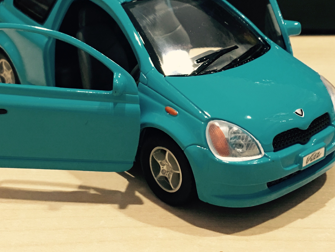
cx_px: 128
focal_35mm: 63
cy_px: 64
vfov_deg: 23.1
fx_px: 610
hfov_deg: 30.6
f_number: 2.2
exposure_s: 1/10
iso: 80
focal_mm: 4.15
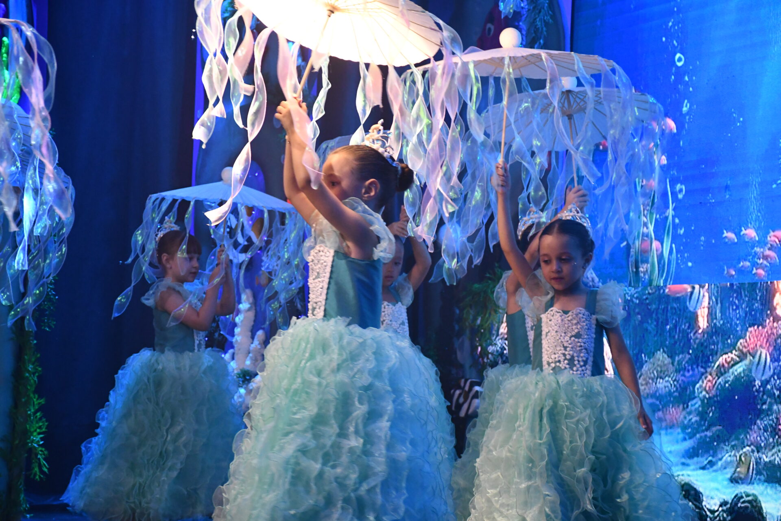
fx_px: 2017
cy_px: 260
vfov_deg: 14.7
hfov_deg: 21.9
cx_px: 390
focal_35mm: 93
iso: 3200
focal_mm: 62
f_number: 5
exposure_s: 1/200
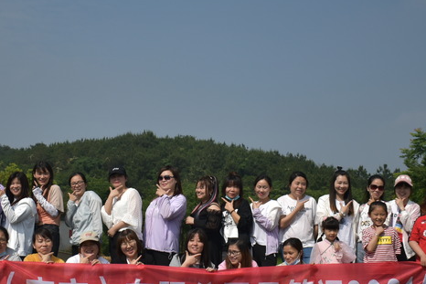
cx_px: 179
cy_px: 155
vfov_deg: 18.4
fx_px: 877
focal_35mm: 74
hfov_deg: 27.3
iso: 100
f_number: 3.8
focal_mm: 23
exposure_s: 1/2000
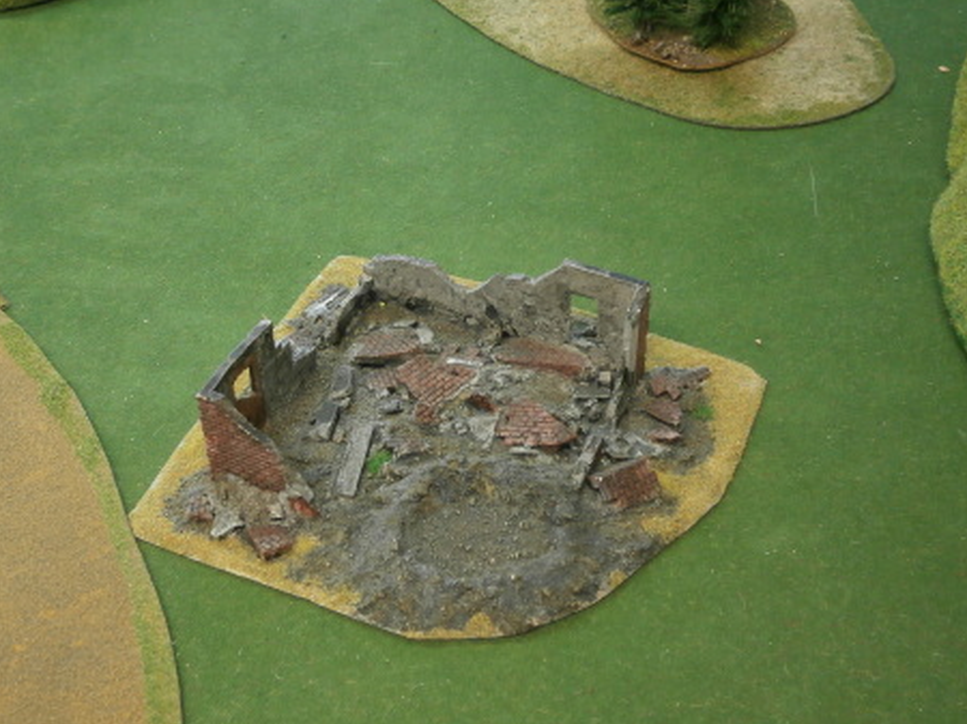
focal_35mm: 56
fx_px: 1564
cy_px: 372
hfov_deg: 34.4
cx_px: 451
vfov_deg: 26.1
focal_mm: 8.3
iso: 200
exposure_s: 1/20
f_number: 3.4
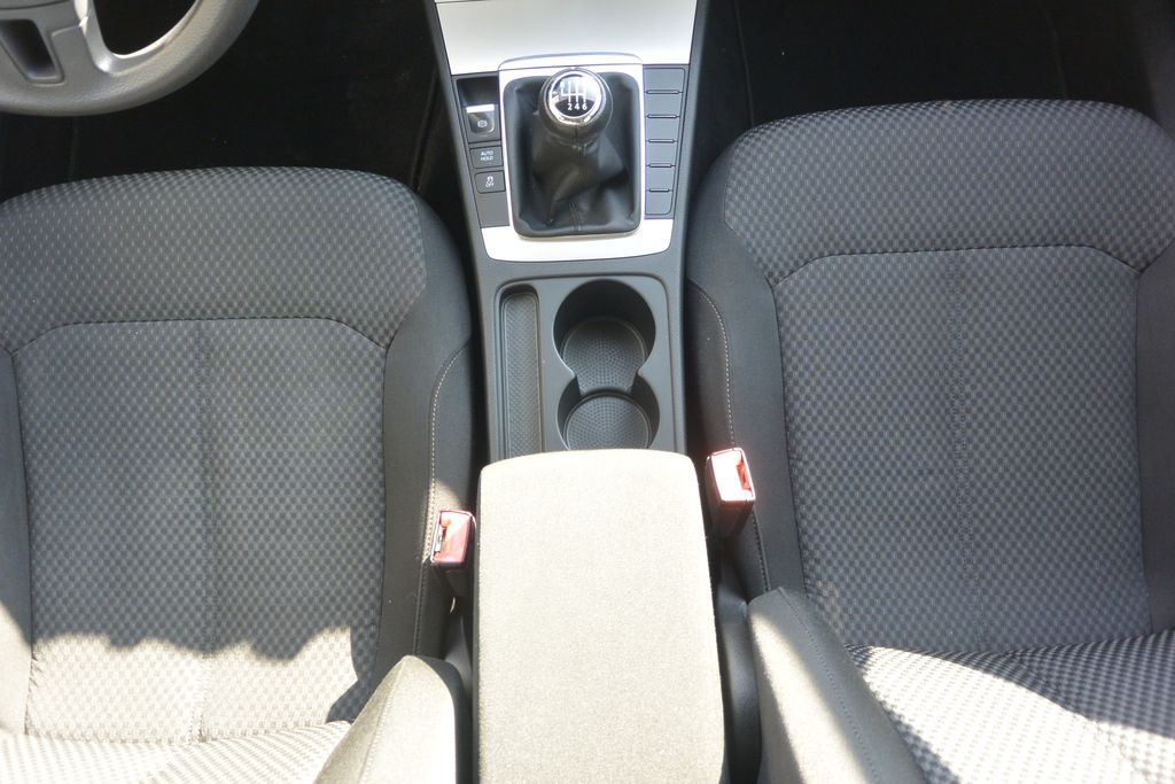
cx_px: 588
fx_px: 881
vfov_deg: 47.9
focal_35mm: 27
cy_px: 392
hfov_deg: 67.4
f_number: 3.5
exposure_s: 1/125
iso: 400
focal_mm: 10
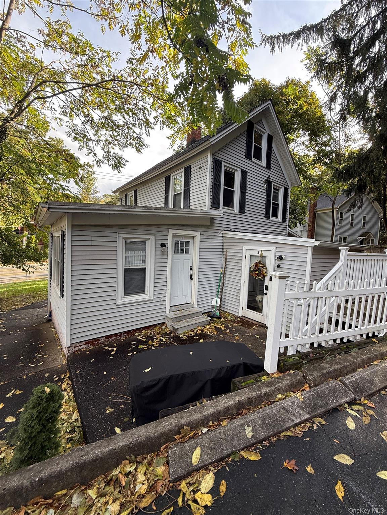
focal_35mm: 14
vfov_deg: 102.1
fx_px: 209
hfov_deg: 85.7
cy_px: 258
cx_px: 194
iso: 50
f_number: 2.2
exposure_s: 1/147
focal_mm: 2.22
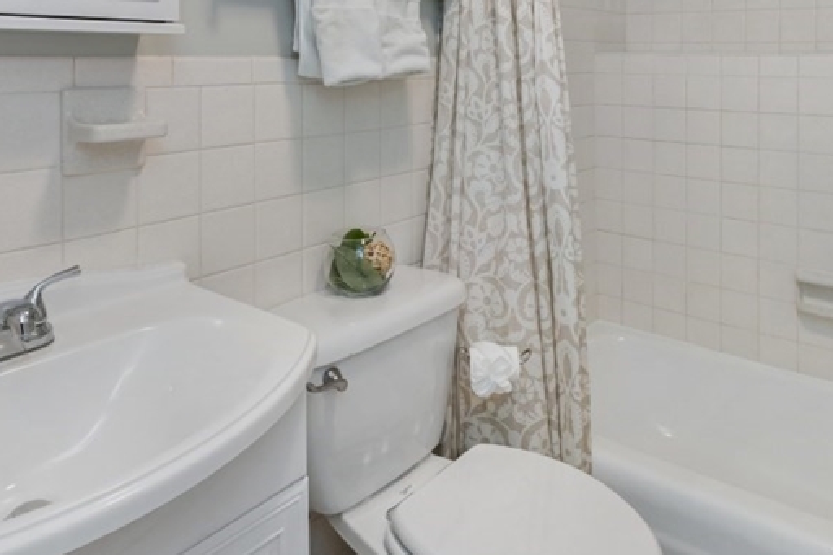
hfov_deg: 65.2
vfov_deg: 44.1
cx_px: 472
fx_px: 648
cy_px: 108
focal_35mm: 28
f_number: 5.6
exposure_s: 1/125
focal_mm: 14
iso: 800
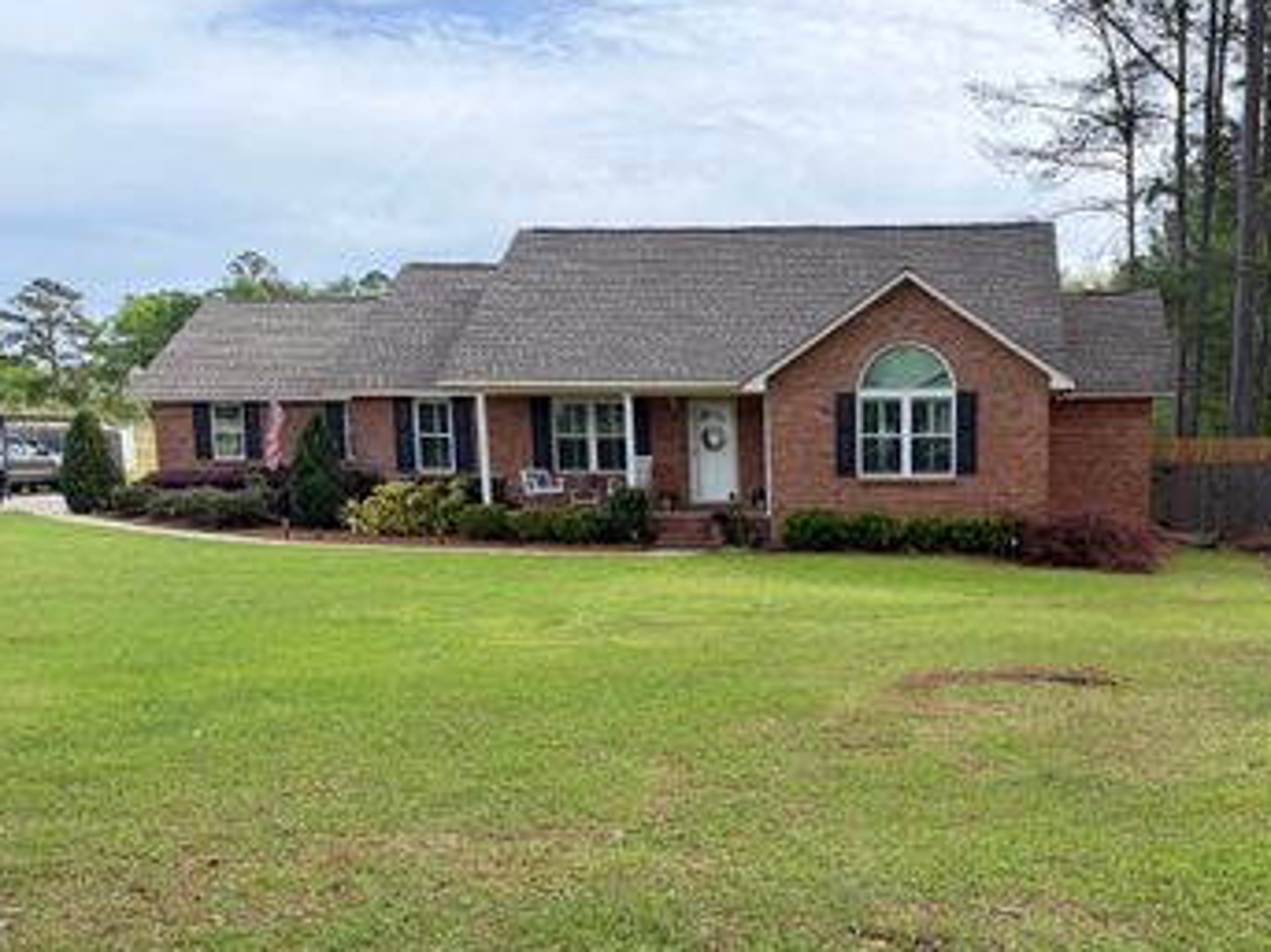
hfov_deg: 51.3
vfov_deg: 40.1
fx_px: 1285
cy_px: 646
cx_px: 882
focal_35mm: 35
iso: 100
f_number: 1.78
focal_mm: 6.76
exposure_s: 1/1653
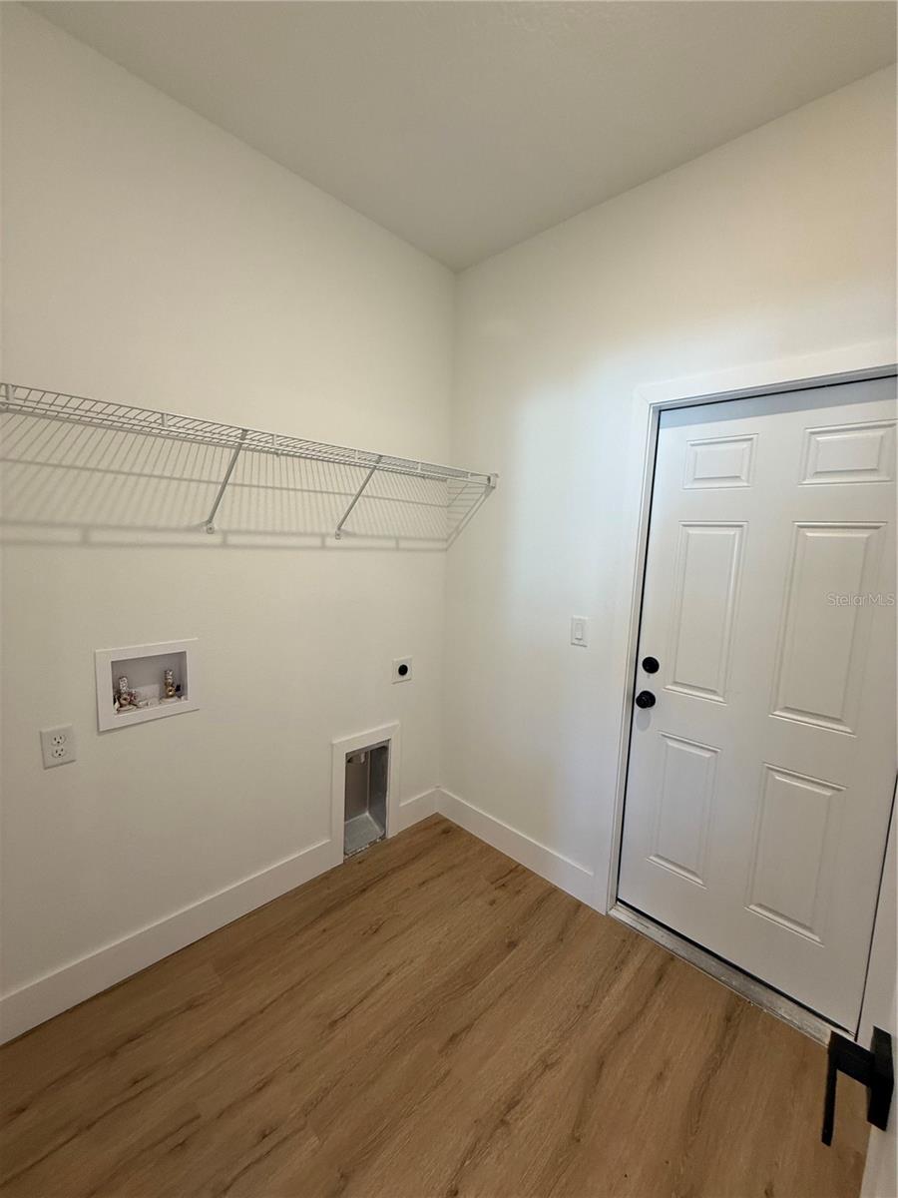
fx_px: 484
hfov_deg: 85.7
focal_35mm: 14
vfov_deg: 102.1
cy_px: 599
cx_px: 449
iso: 200
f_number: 2.2
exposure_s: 1/120
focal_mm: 2.22
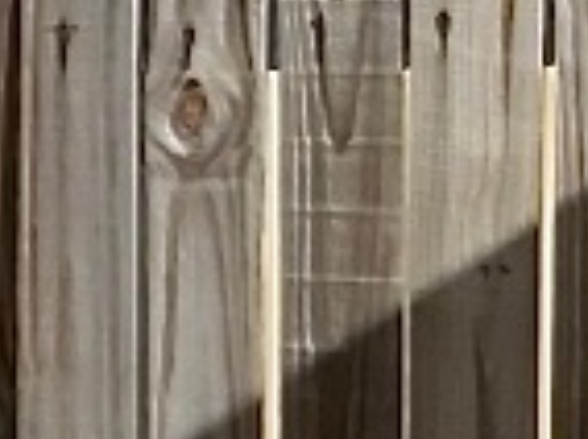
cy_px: 290
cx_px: -1271
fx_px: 3307
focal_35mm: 195
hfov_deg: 8.3
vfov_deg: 7.6
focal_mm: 3
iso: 25
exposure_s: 1/3322
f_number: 1.8
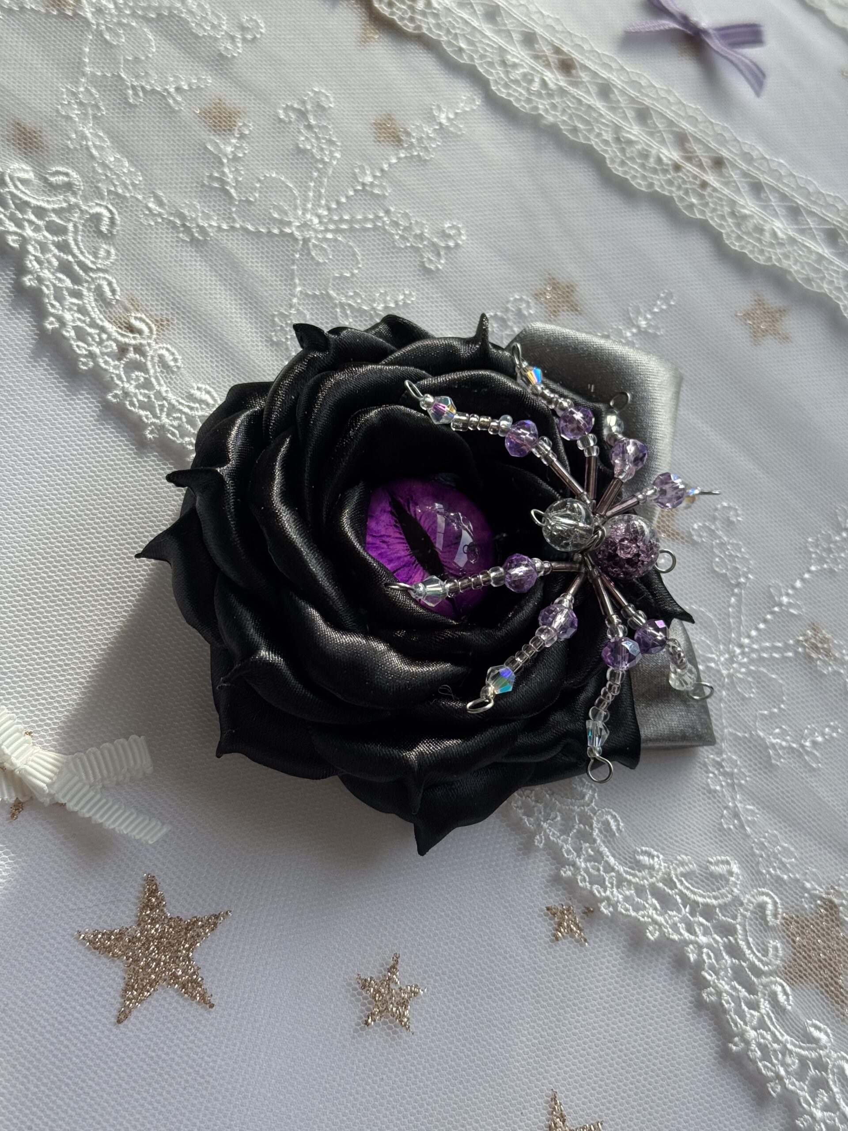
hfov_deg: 30.3
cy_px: 566
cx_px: 424
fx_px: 1568
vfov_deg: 39.7
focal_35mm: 48
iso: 64
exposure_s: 1/747
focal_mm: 6.76
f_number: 1.78
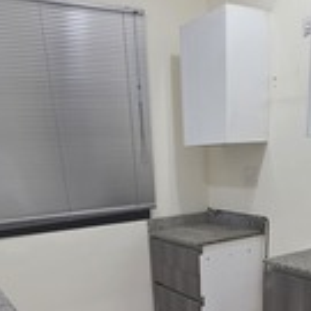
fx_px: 396
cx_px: 176
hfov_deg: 42.7
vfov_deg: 37.7
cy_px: 319
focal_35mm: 39
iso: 320
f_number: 1.9
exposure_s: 1/50
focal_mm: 2.2
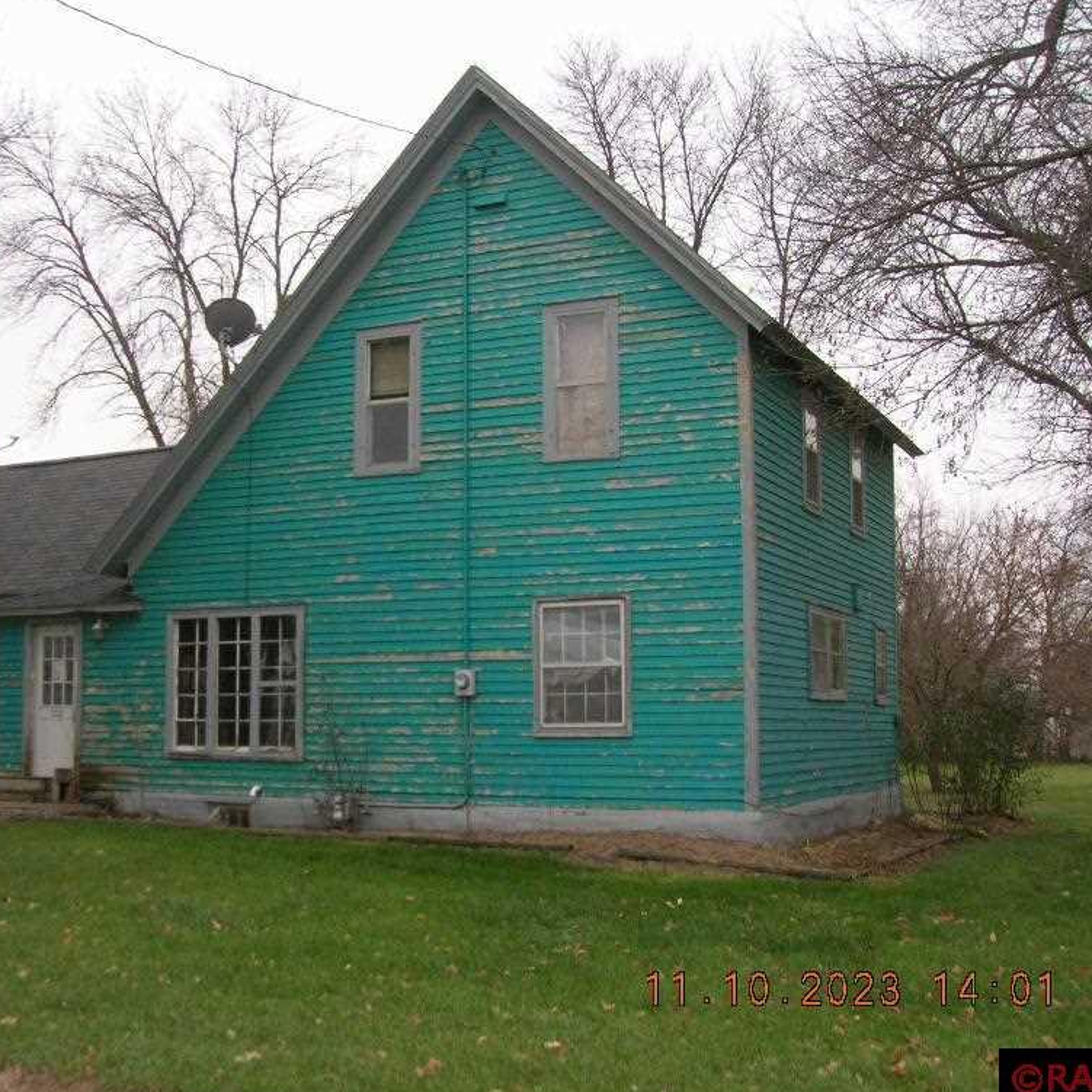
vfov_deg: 40.9
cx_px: 429
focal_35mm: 41
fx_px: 1463
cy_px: 548
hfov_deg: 40.7
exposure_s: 1/140
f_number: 4.9
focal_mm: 5.7
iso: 95
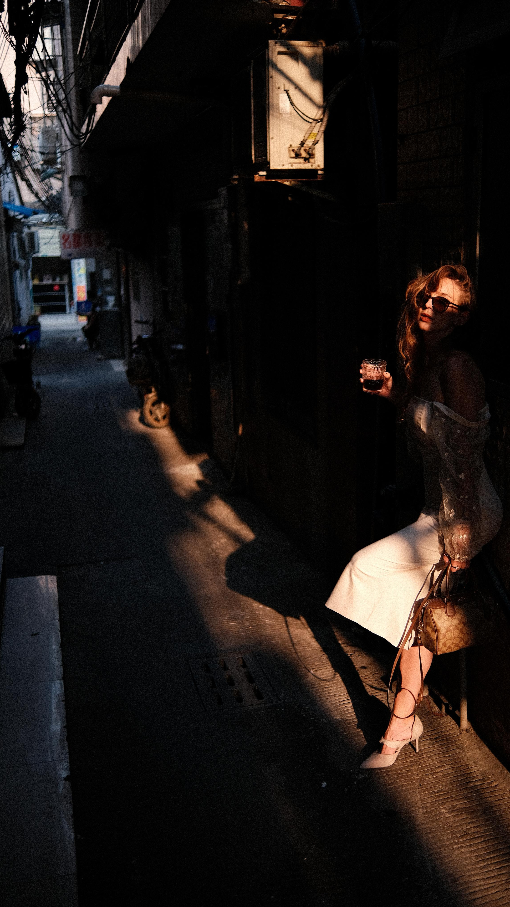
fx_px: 890
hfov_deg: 31.9
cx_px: 290
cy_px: 453
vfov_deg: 54.0
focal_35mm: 37
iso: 160
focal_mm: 23
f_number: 1.4
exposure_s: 1/640
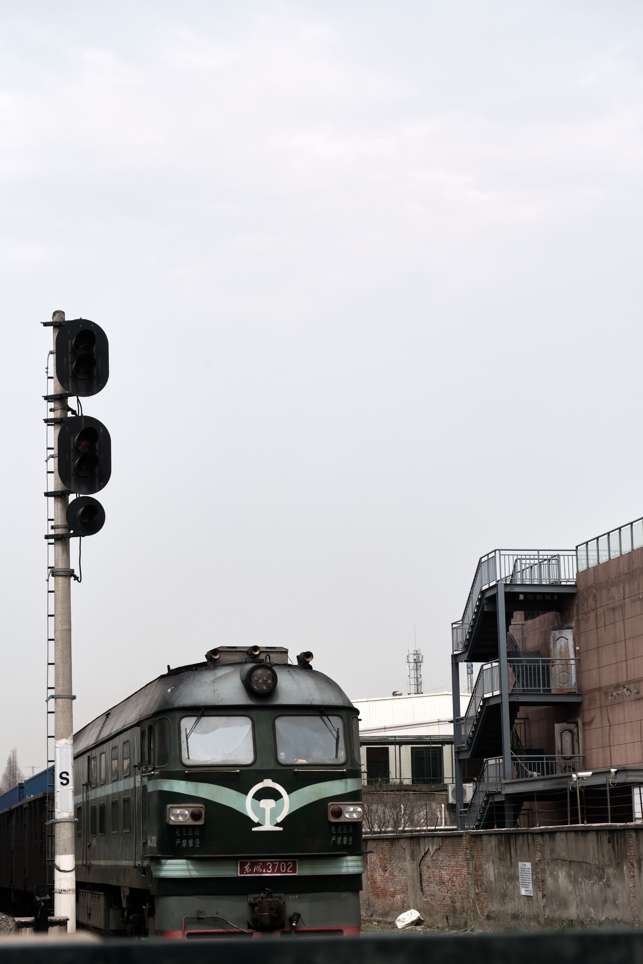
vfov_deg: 27.0
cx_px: 322
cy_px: 482
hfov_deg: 18.2
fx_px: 2009
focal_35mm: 75
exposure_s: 1/2200
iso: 320
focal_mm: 50
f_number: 6.4
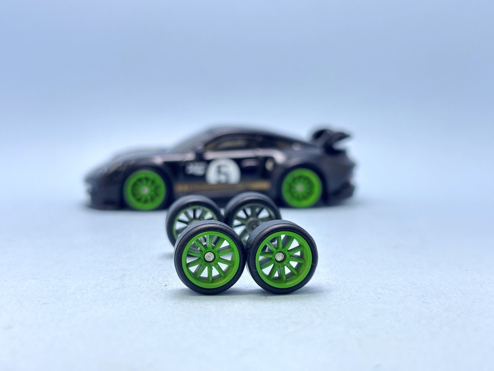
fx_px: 742
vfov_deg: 28.0
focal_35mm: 52
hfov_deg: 36.8
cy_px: 186
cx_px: 247
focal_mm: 5.96
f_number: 1.6
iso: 50
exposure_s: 1/50
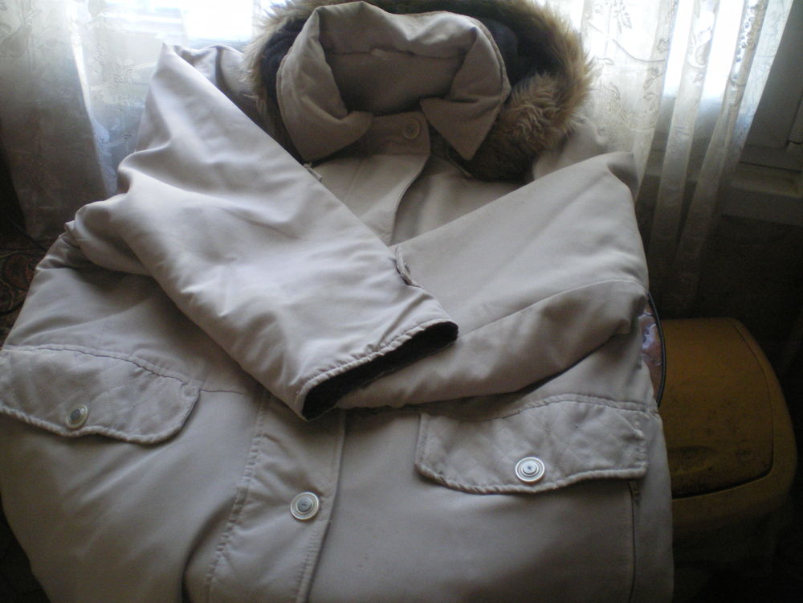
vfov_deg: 37.7
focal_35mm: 38
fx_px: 881
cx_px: 402
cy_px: 302
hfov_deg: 49.0
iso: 320
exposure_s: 1/50
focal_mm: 6.3
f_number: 3.1
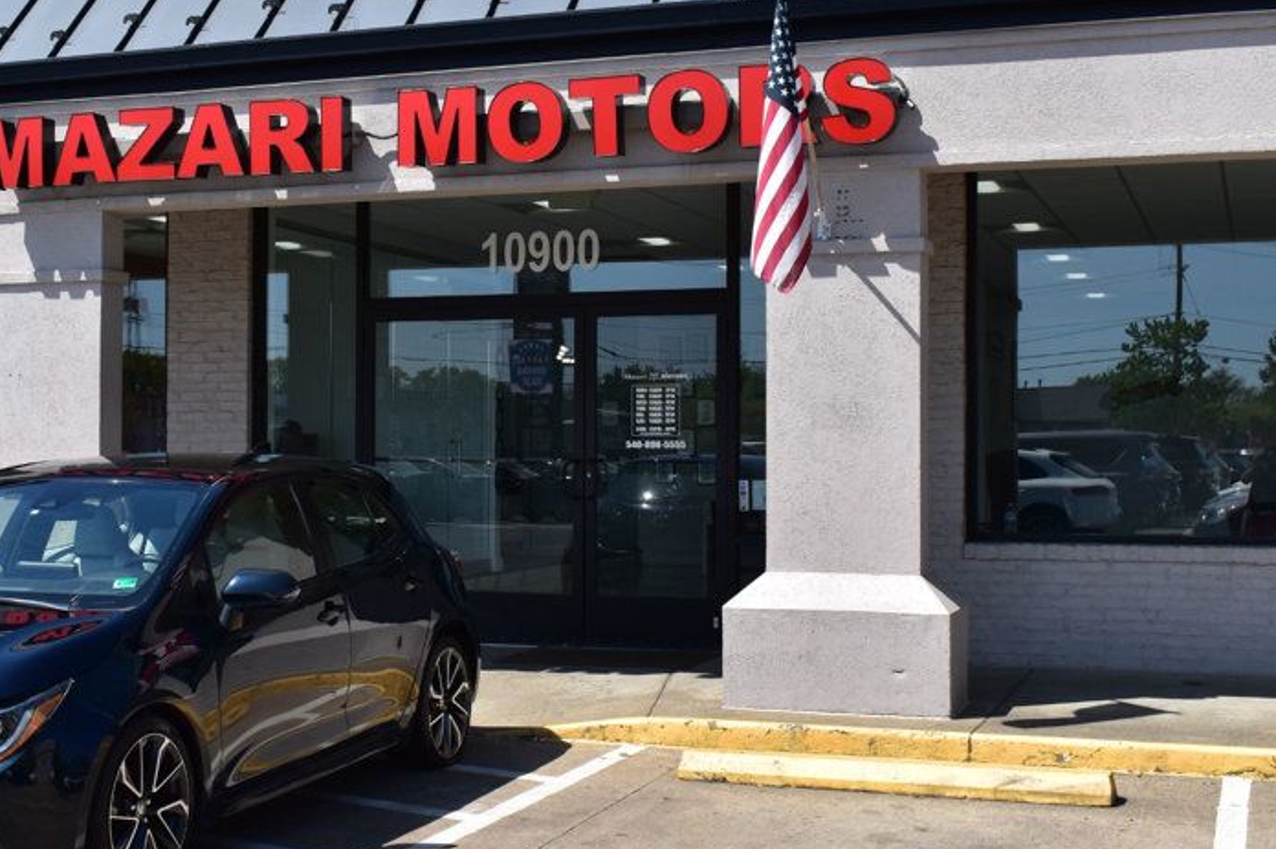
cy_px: 425
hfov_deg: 37.4
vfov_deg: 25.5
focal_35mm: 53
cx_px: 493
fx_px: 1877
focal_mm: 24
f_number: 11
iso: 320
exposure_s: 1/500
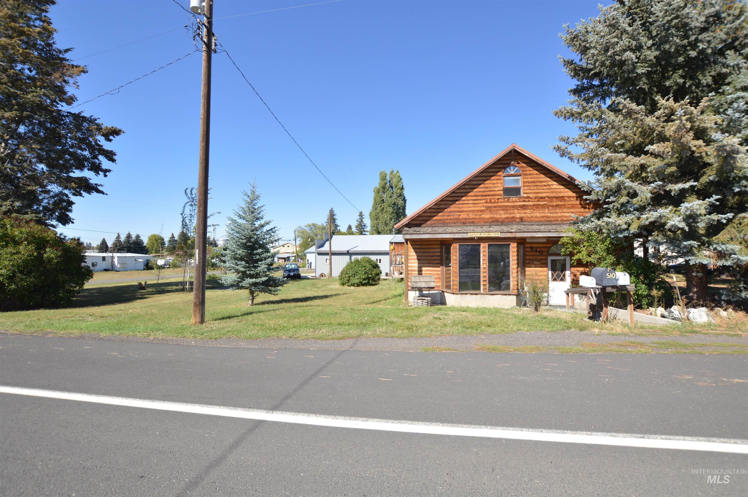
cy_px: 248
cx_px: 374
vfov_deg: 77.2
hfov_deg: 100.4
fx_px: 311
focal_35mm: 15
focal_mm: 10
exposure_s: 1/200
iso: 100
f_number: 8
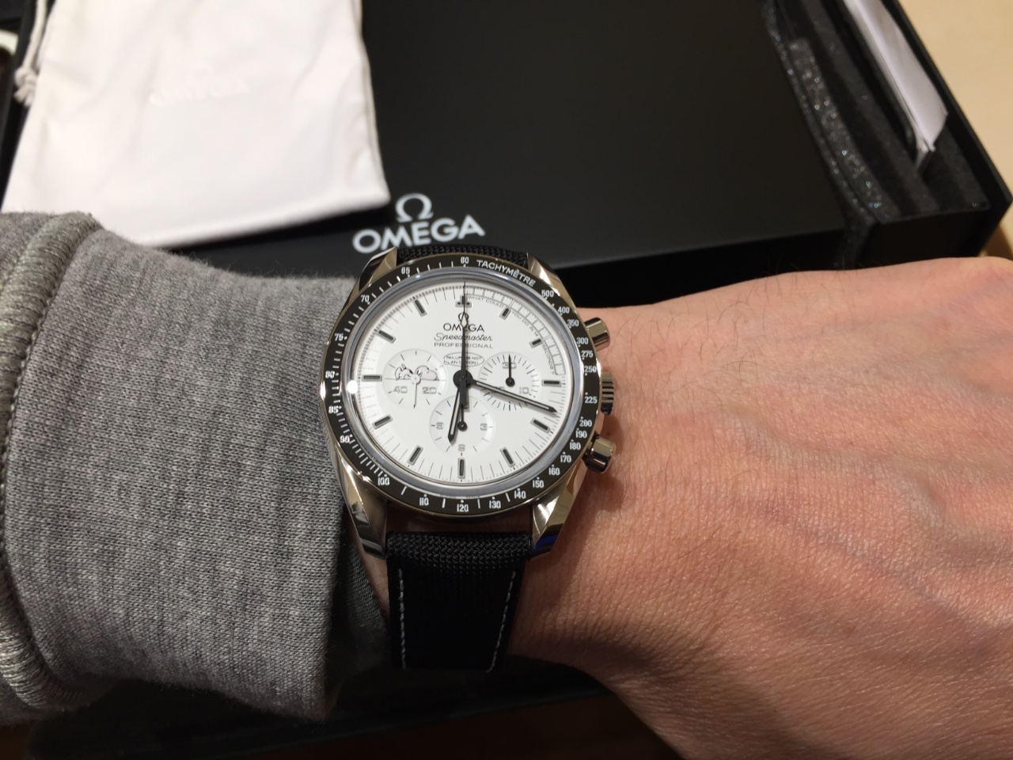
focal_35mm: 29
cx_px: 506
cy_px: 380
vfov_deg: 48.2
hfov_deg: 61.7
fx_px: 849
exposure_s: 1/60
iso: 32
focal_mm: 4.15
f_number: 2.2
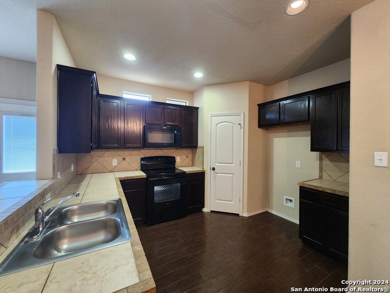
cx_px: 195
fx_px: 146
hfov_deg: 106.2
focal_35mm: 13
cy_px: 146
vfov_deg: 89.9
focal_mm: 2.2
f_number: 2.2
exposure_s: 1/40
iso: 400
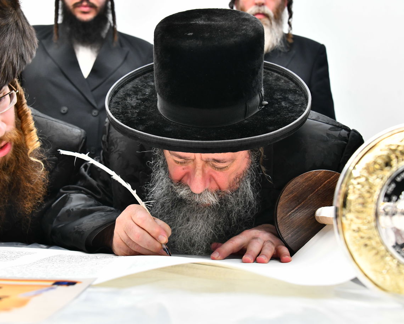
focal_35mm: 46
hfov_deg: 40.3
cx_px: 180
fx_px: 550
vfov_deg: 32.8
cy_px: 160
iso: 2000
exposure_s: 1/160
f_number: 5.6
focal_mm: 40
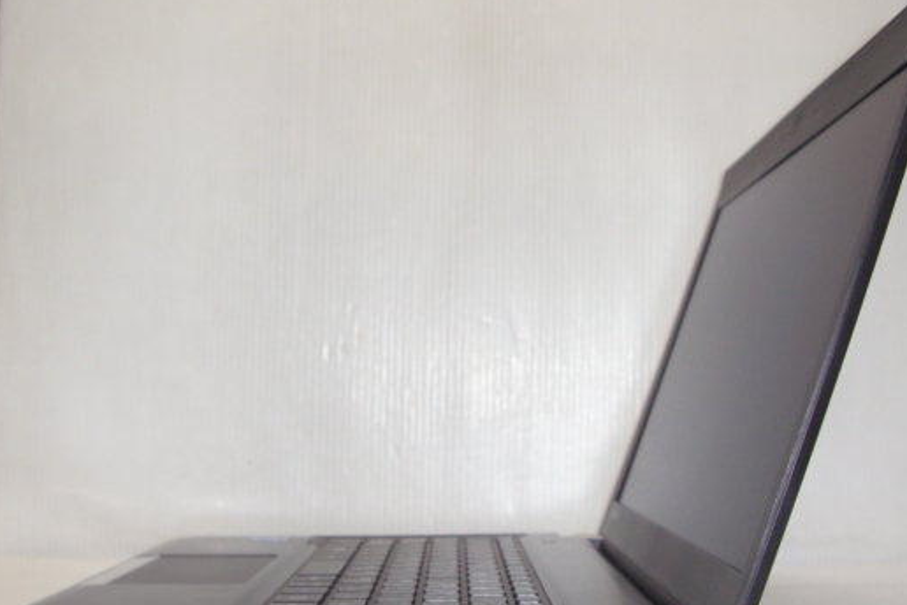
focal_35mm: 49
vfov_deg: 27.5
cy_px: 369
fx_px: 1234
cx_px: 468
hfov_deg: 40.3
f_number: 2.8
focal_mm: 7.9
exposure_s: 1/80
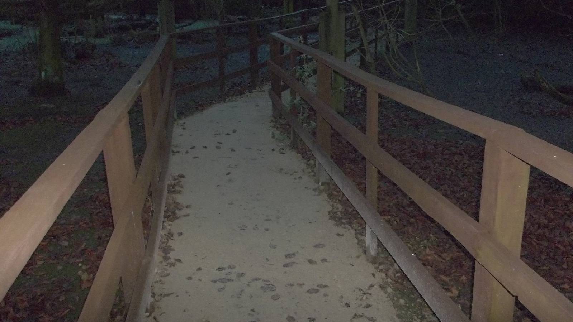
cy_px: 156
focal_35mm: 36
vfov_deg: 32.8
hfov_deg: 55.3
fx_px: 547
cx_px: 286
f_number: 3.3
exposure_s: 1/30
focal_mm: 5.9
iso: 400
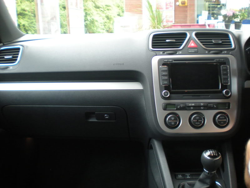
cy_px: 94
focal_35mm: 38
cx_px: 125
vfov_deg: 37.7
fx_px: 274
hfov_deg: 49.0
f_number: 3.1
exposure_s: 1/41.5
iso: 200
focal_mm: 6.3
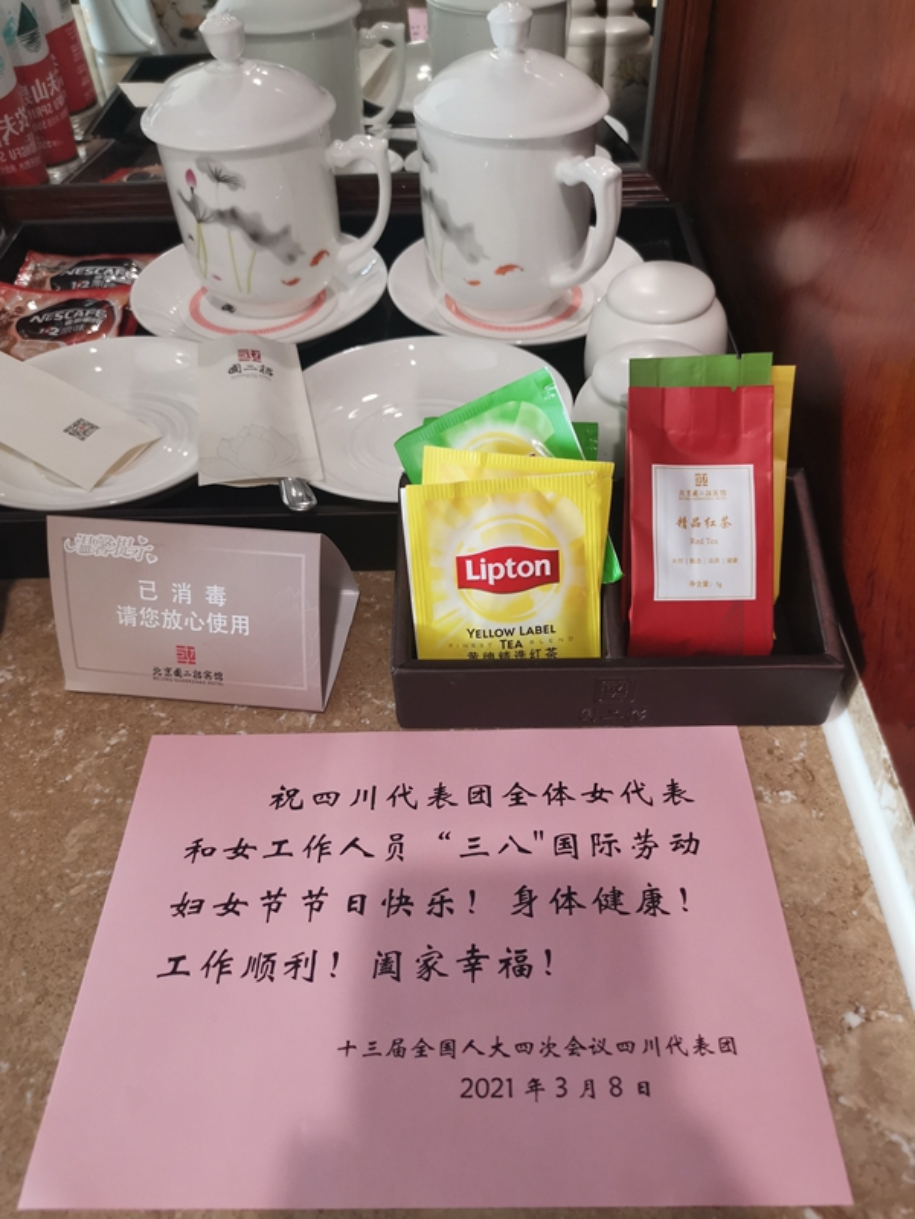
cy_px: 610
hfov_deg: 51.4
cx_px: 458
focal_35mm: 27
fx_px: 952
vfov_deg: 65.3
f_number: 1.8
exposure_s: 1/50
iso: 250
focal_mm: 5.58
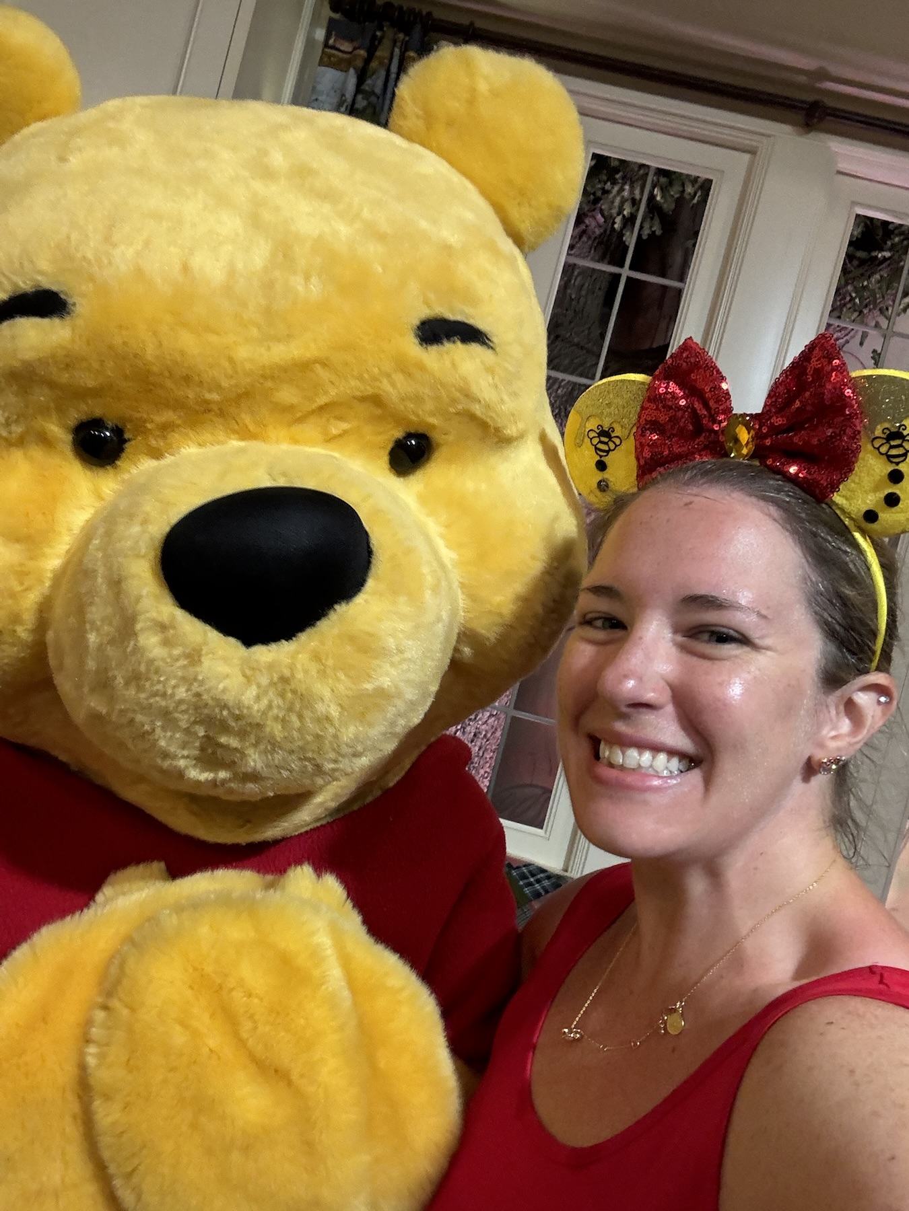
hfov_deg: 46.8
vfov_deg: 60.0
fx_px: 1050
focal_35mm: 30
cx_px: 454
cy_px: 606
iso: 200
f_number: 1.9
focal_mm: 2.69
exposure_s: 1/60
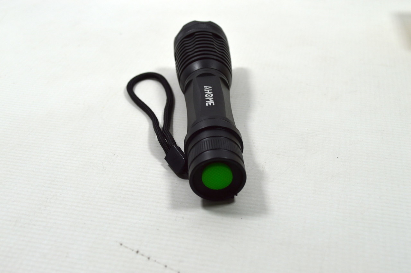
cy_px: 136
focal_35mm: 48
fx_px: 547
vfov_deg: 28.0
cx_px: 206
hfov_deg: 41.1
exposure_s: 1/60
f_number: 5.6
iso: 110
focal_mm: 32
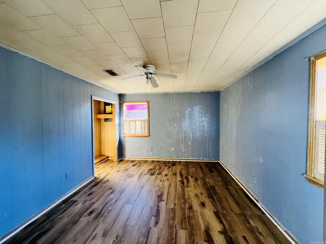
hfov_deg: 106.2
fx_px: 122
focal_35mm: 13
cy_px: 122
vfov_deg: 89.9
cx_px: 163
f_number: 1.8
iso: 160
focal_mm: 1.57
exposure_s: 1/60
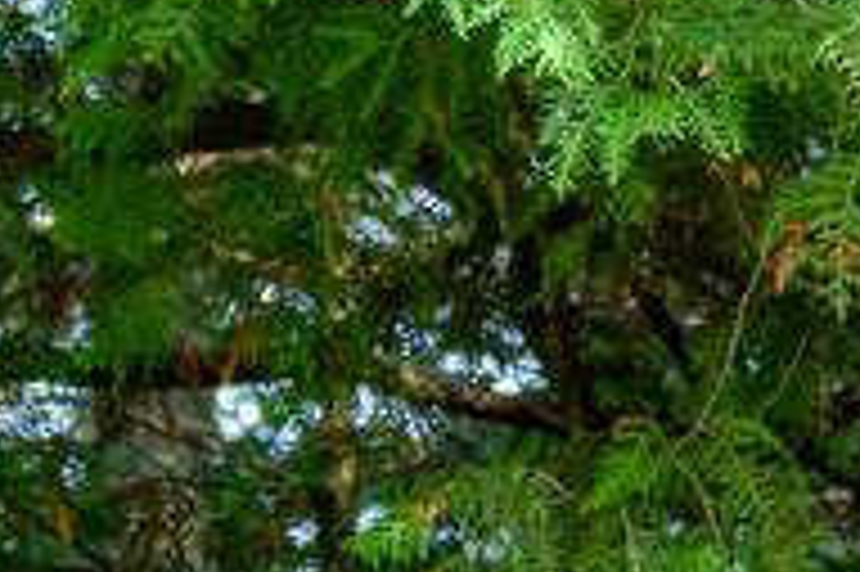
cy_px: 1664
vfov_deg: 3.1
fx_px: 10502
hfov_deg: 4.7
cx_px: -234
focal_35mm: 440
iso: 280
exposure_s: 1/400
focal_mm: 70
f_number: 4
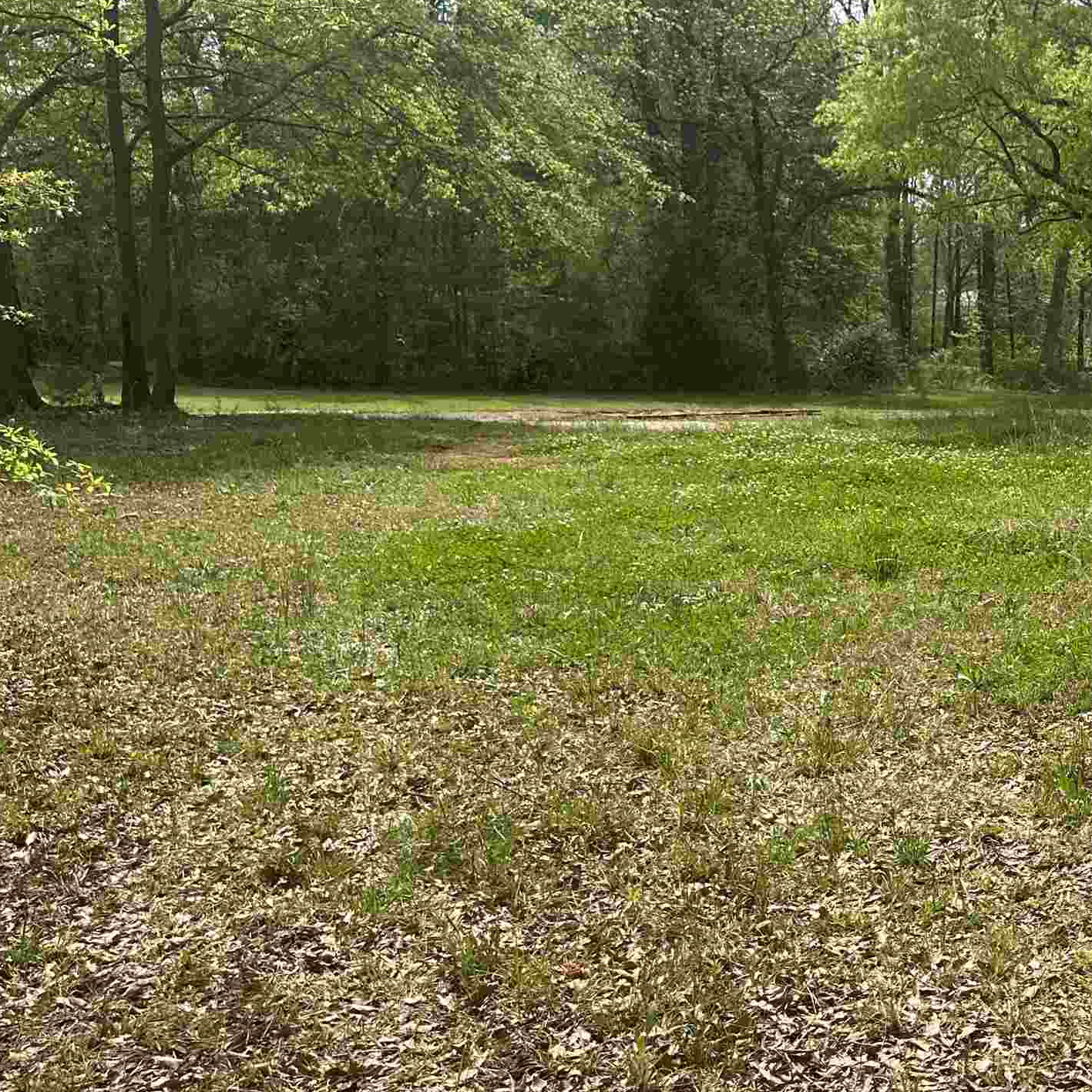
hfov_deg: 32.8
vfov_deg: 36.5
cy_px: 704
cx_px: 1164
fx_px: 1642
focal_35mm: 46
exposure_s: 1/2591
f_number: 1.78
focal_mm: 6.86
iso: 80
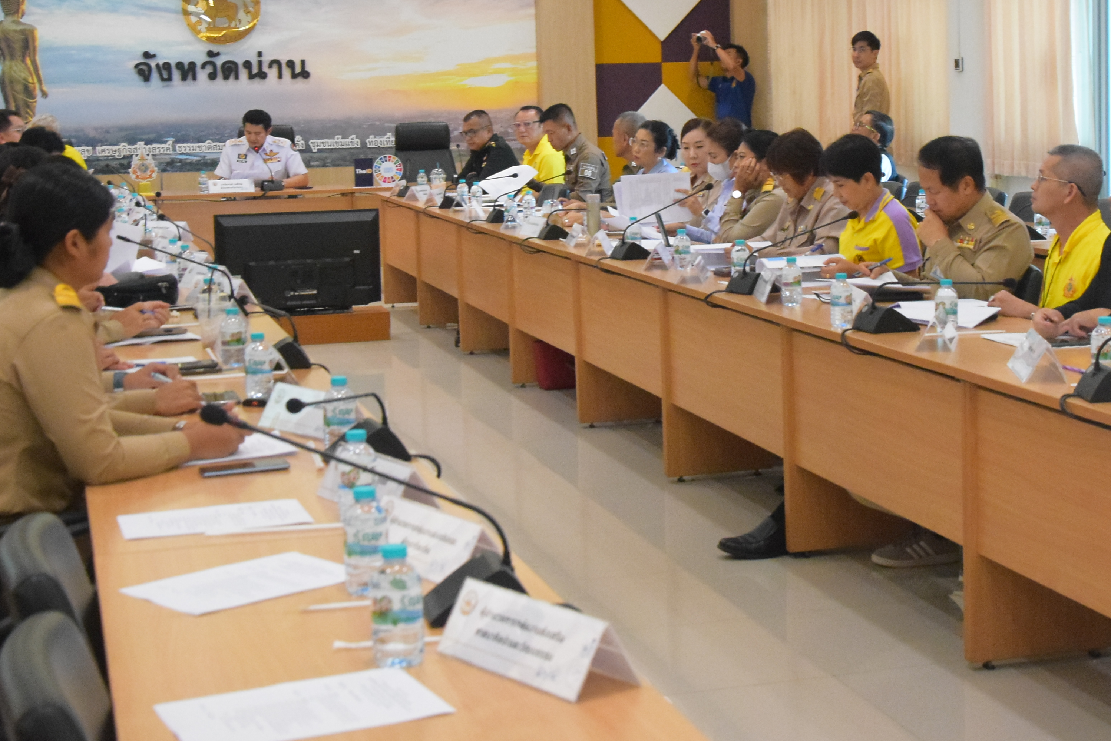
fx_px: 1945
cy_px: 256
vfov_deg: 21.5
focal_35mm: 63
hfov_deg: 31.7
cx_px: 732
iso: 5000
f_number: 7.1
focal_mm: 28
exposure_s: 1/200
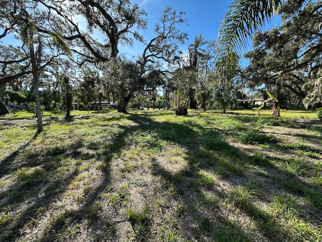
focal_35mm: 14
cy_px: 121
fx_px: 130
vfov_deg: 85.7
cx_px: 161
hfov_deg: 102.1
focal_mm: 2.22
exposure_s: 1/550
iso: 40
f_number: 2.2
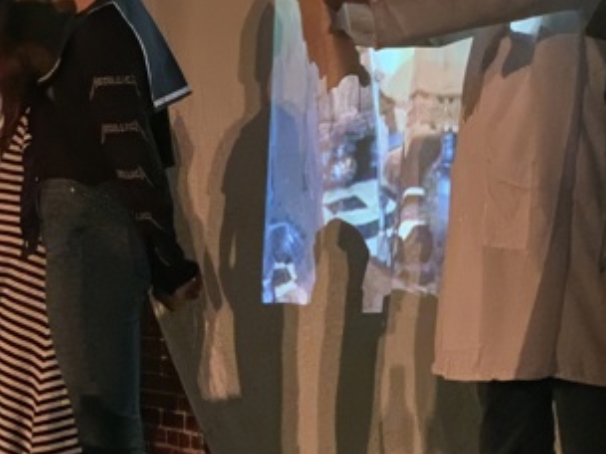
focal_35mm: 137
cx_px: 223
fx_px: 2398
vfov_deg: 10.8
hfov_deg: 14.4
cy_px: 90
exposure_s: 1/50
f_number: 2.4
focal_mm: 6
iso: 320
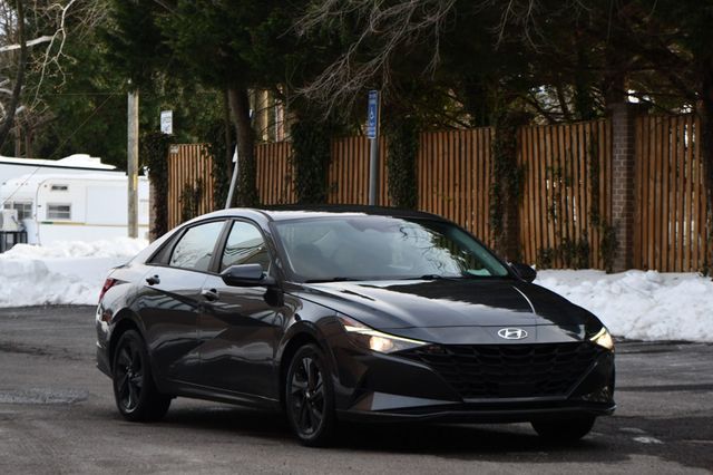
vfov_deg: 10.1
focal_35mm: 135
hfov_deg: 15.2
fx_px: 2672
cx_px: 356
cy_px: 238
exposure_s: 1/250
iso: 400
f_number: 5
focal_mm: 90
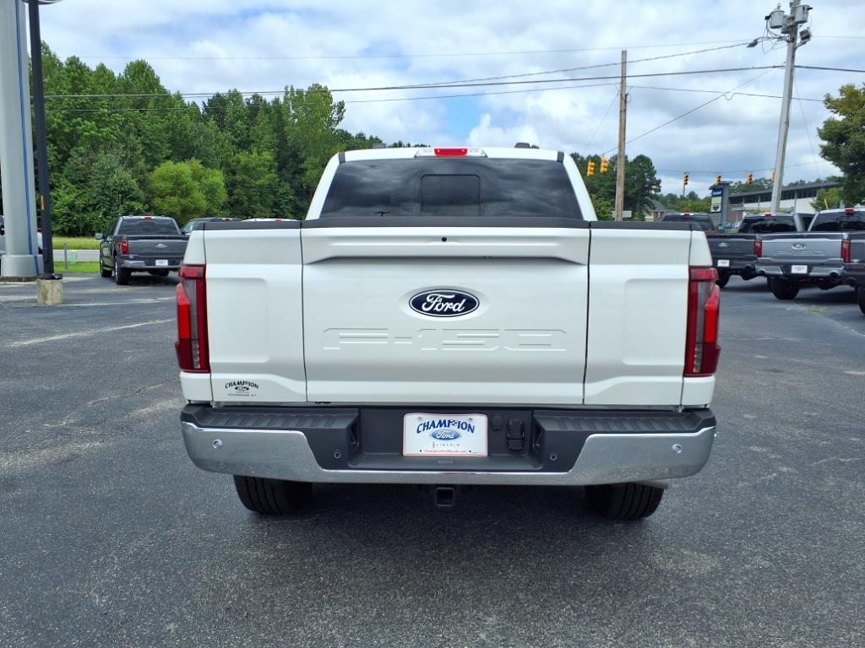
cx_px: 432
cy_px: 324
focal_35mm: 27
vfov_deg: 51.4
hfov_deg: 65.3
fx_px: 675
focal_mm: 3.58
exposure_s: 1/2000
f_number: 1.9
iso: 40
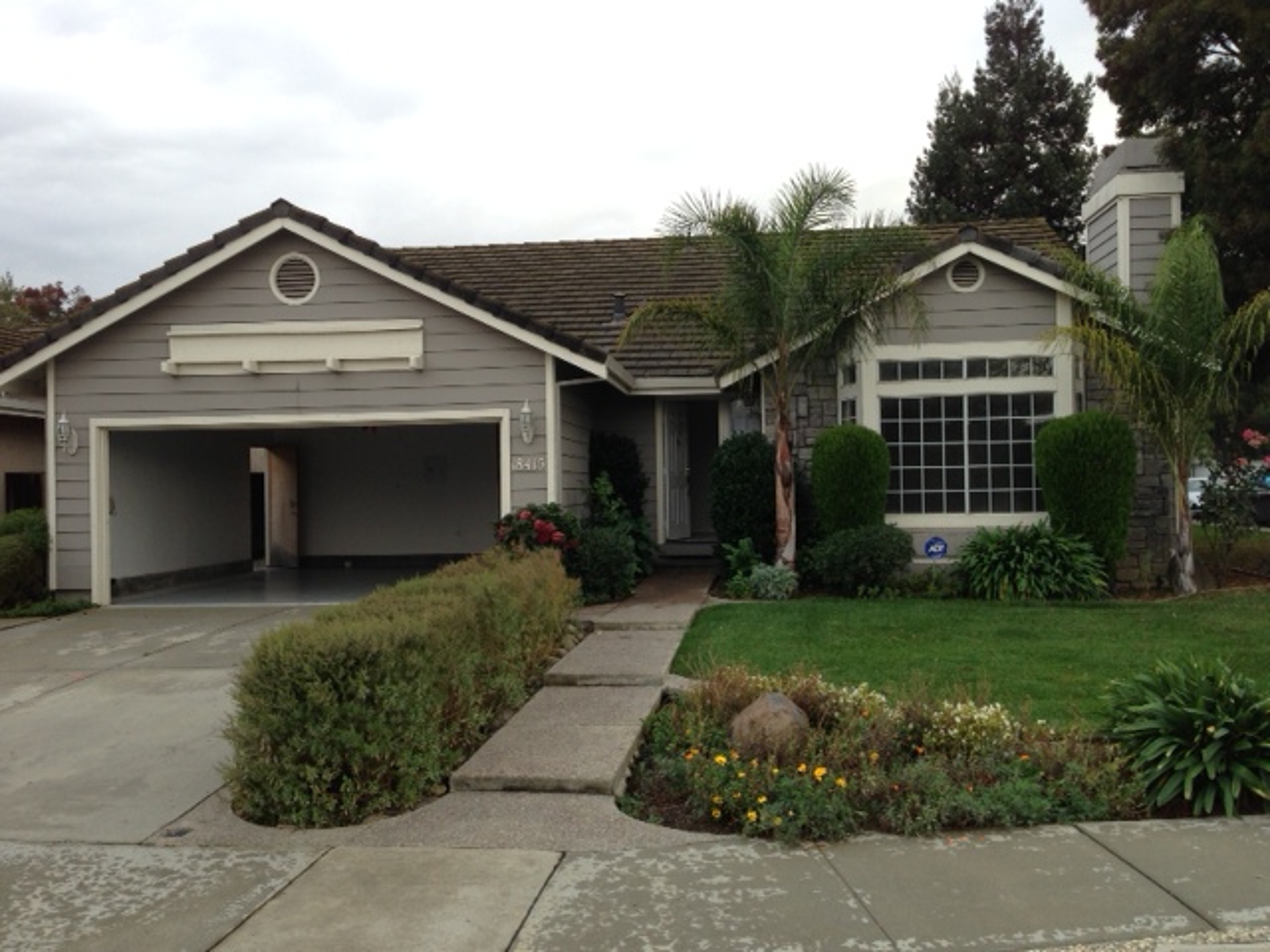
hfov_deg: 55.4
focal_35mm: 33
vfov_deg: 42.9
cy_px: 476
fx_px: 1211
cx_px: 635
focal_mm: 4.13
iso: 50
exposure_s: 1/173
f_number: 2.4
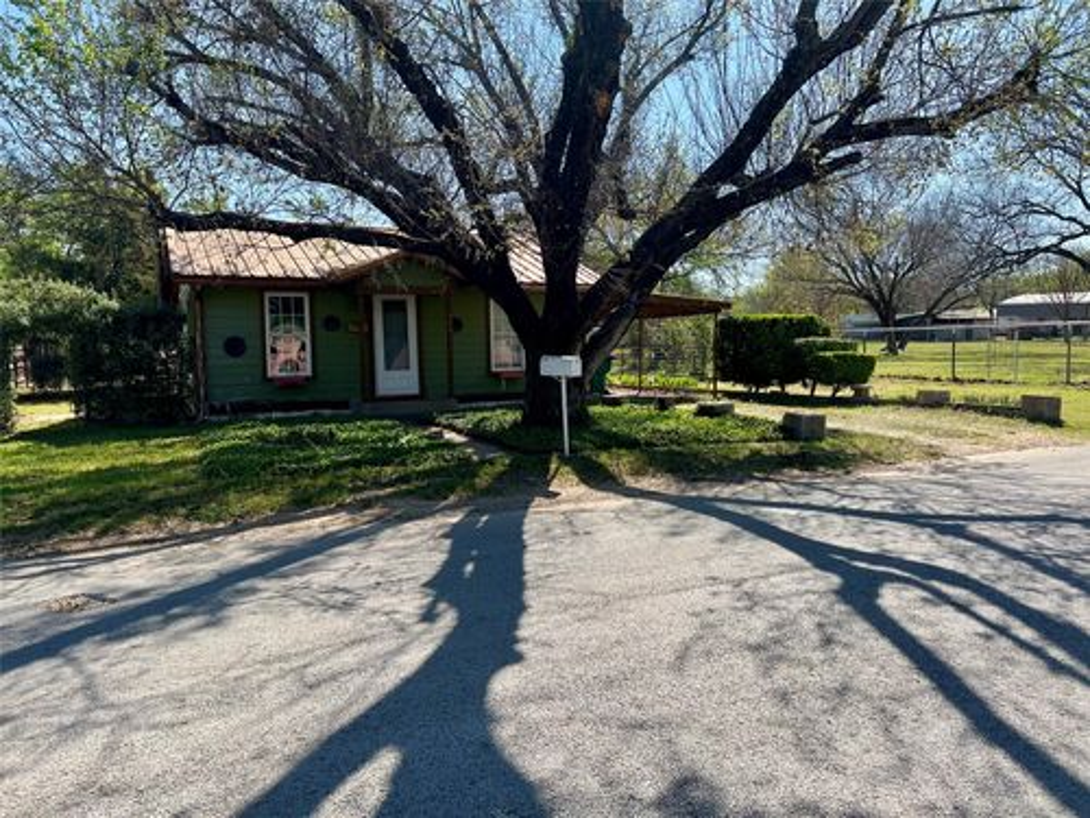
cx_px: 545
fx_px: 819
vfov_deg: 53.1
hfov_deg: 67.3
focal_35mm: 26
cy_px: 409
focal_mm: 5.7
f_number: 1.5
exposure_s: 1/2695
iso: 50
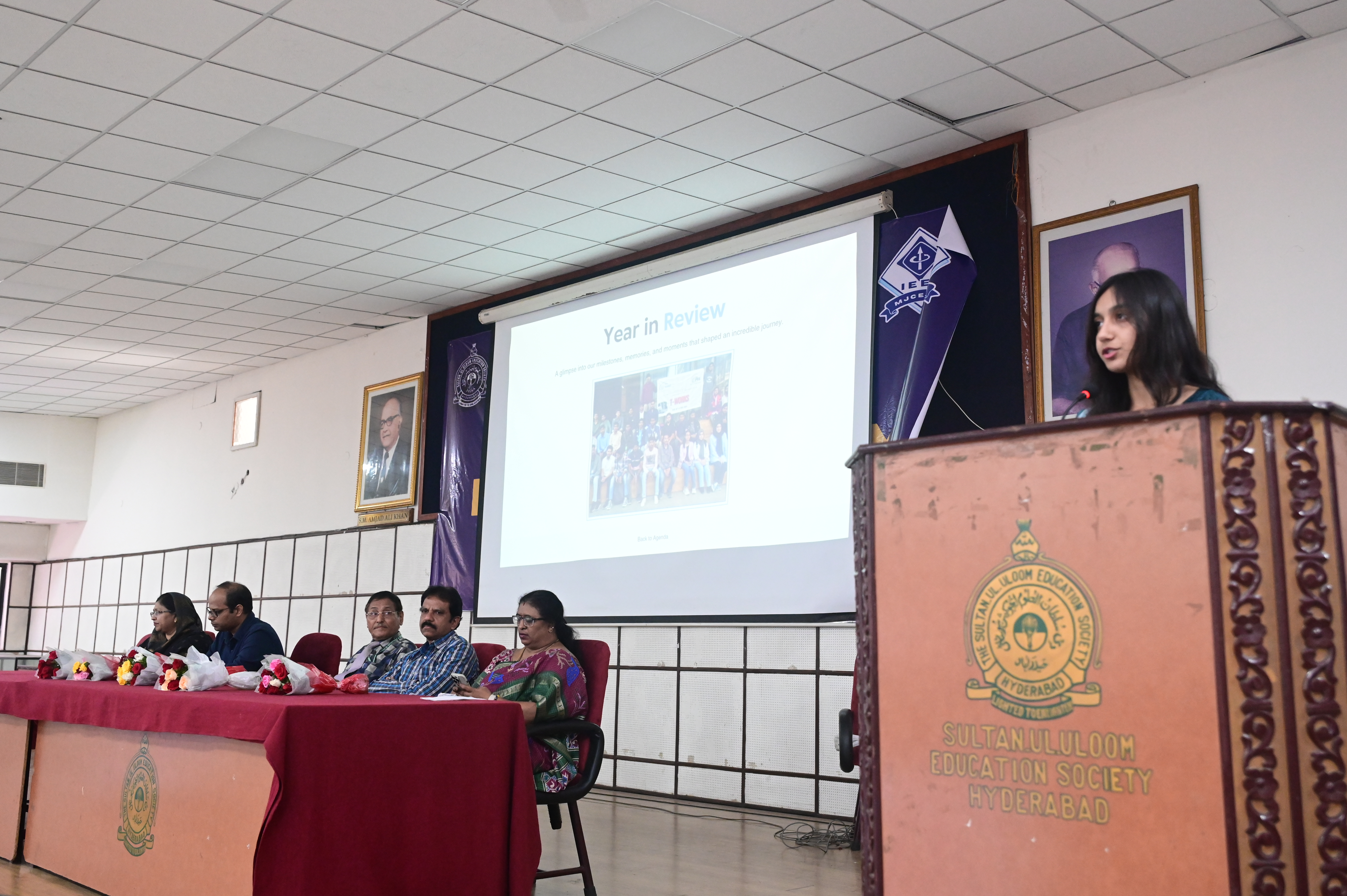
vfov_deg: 41.1
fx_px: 1197
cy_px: 448
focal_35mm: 32
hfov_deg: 58.7
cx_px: 674
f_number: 4
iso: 6400
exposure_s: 1/125
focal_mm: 32
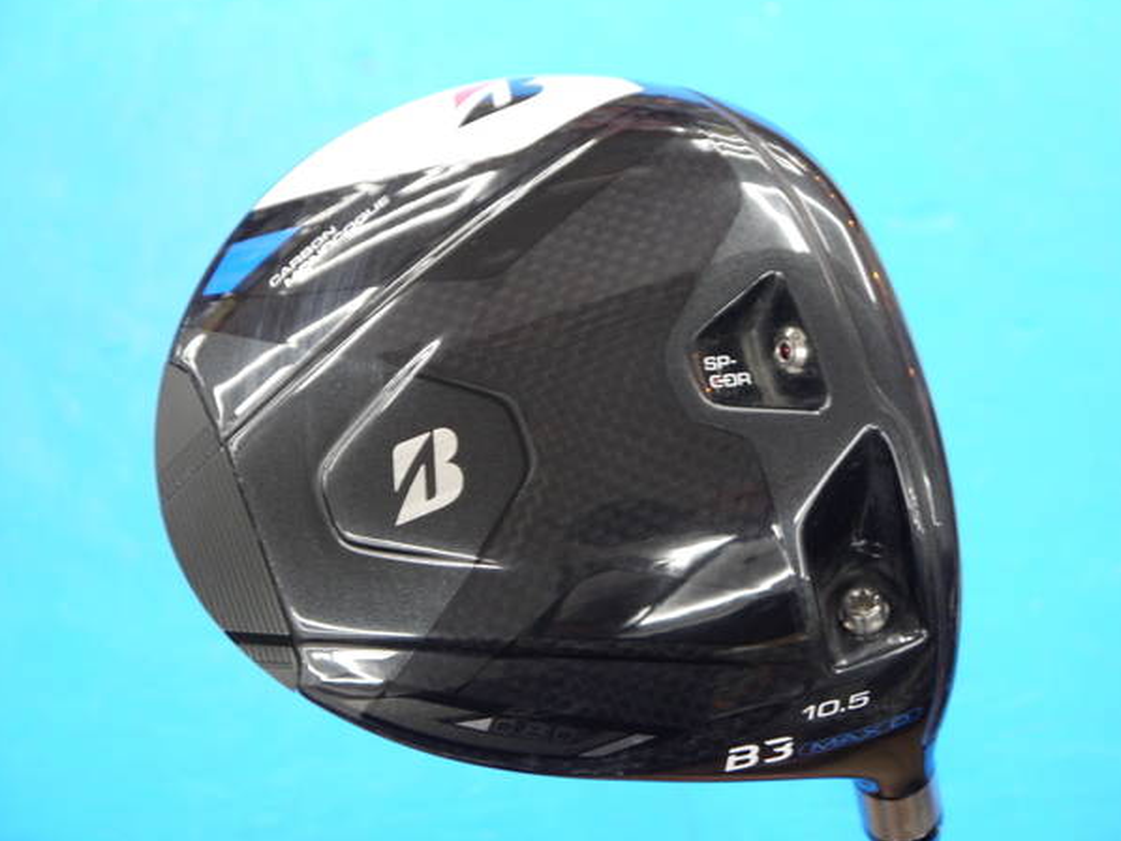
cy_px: 407
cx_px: 593
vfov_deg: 16.4
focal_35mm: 90
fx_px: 2915
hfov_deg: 21.8
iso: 800
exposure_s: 1/50
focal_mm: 42
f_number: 5.6
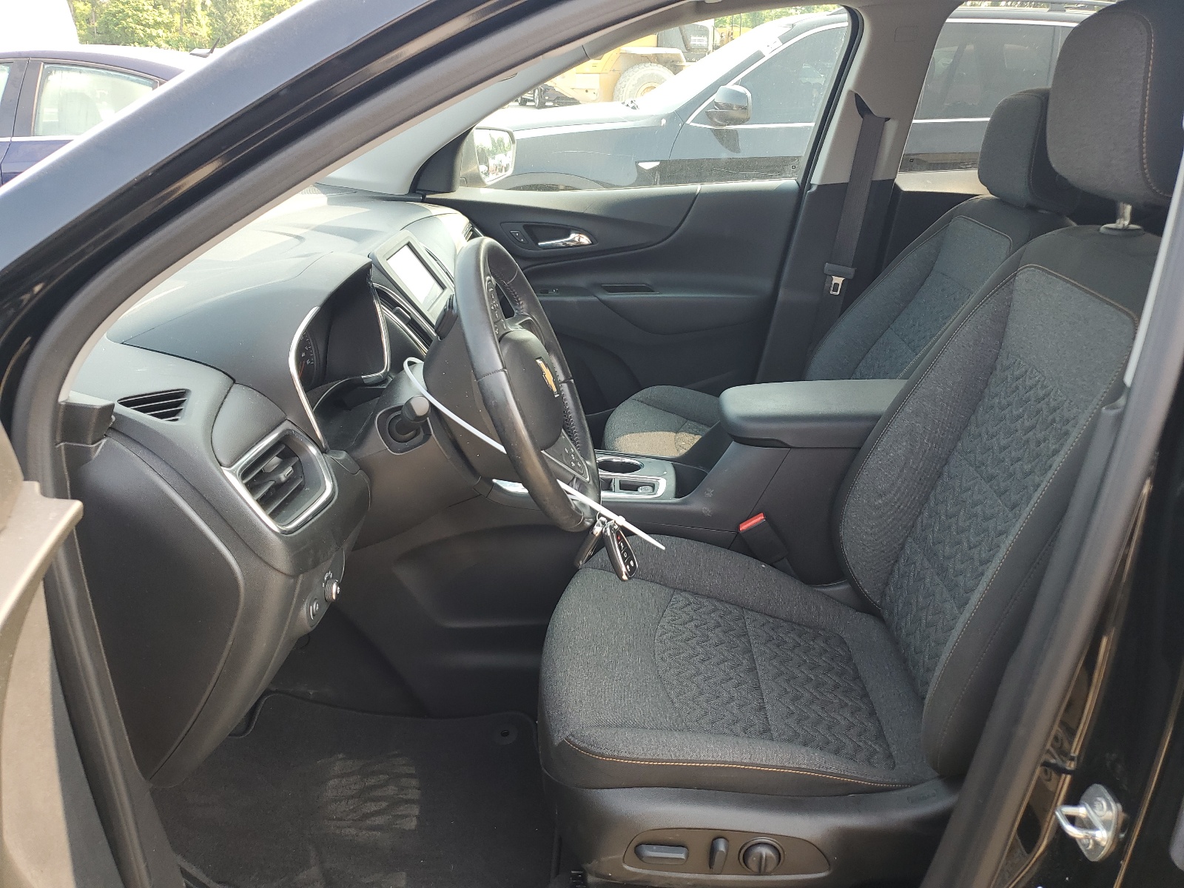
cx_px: 592
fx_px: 889
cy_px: 444
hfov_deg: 67.3
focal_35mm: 26
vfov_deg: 53.1
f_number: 1.5
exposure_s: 1/217
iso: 50
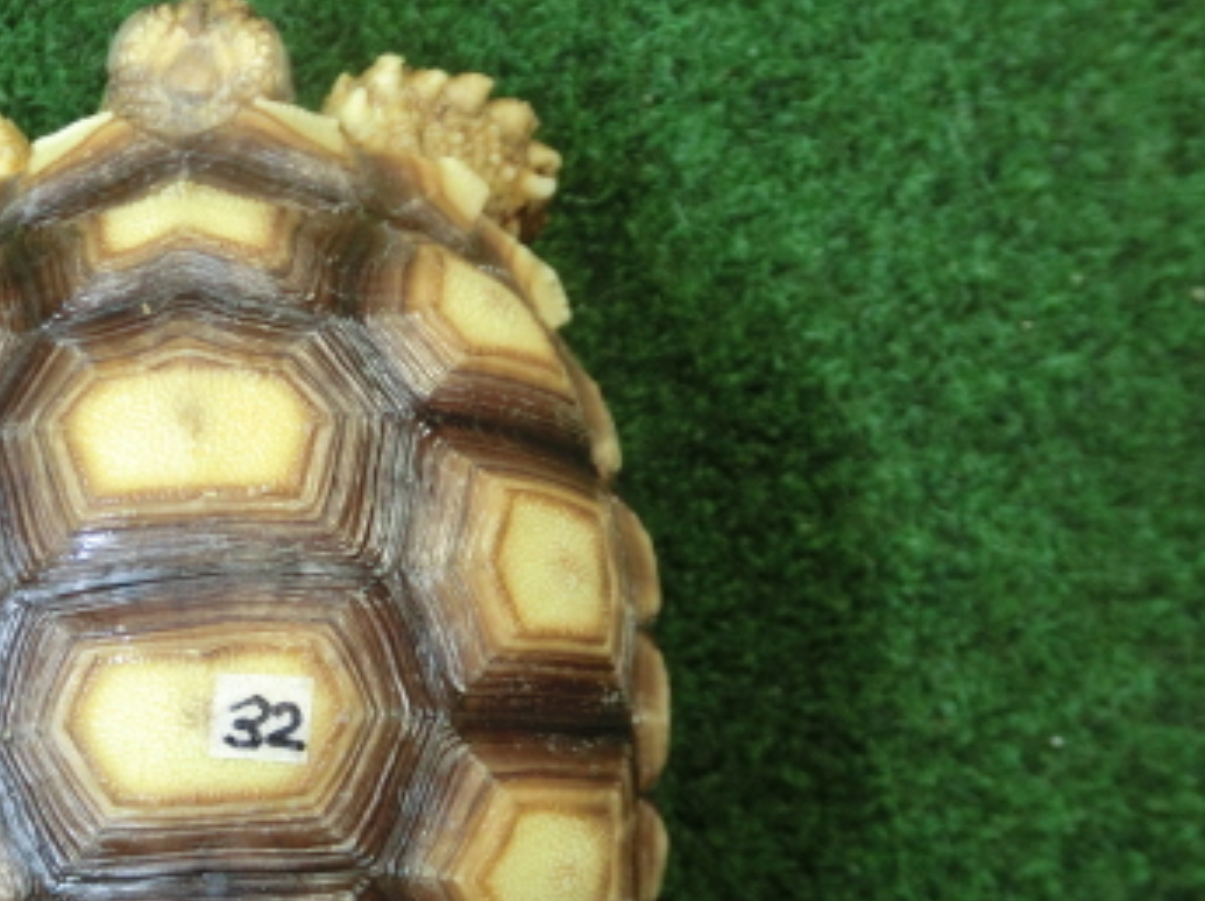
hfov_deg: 35.7
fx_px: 1808
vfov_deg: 27.5
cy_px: 698
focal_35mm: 52
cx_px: 248
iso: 320
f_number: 3
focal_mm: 5
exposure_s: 1/60
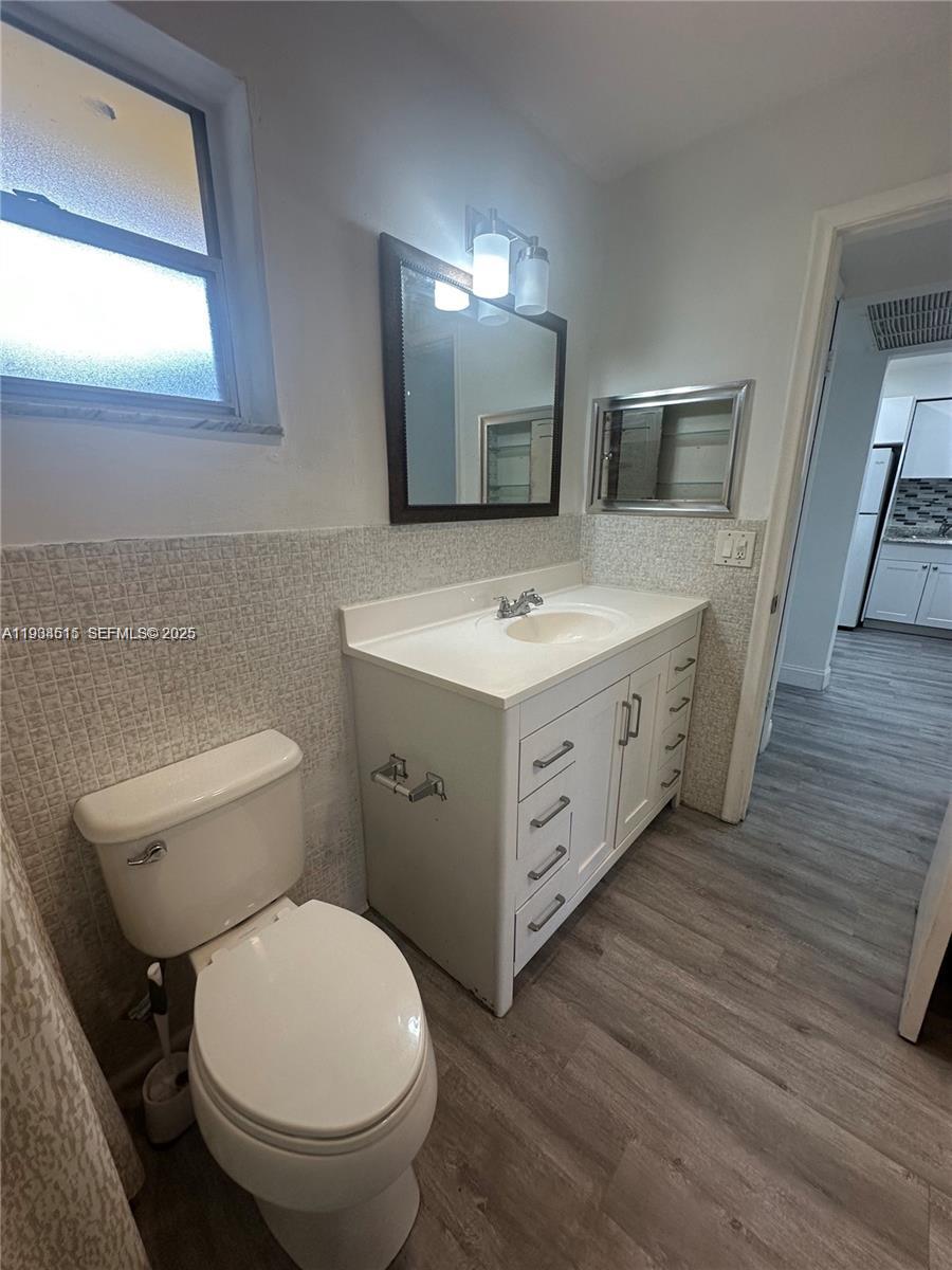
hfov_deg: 85.7
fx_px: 513
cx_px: 476
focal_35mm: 14
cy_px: 635
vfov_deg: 102.1
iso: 160
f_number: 2.2
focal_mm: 2.22
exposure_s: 1/120
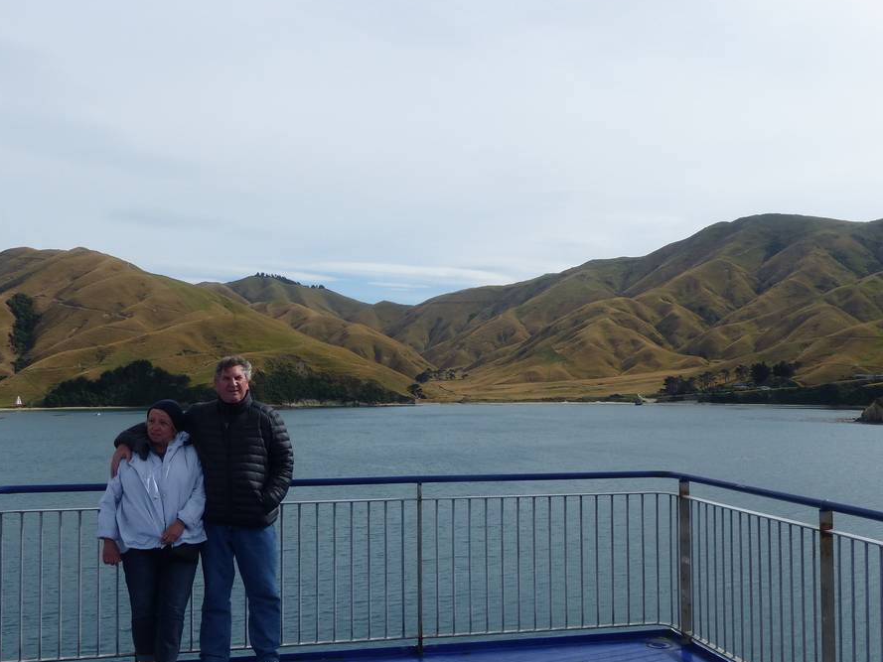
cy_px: 335
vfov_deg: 37.7
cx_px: 471
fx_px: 969
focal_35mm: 38
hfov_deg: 48.9
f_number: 4
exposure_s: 1/1600
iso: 100
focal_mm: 5.9
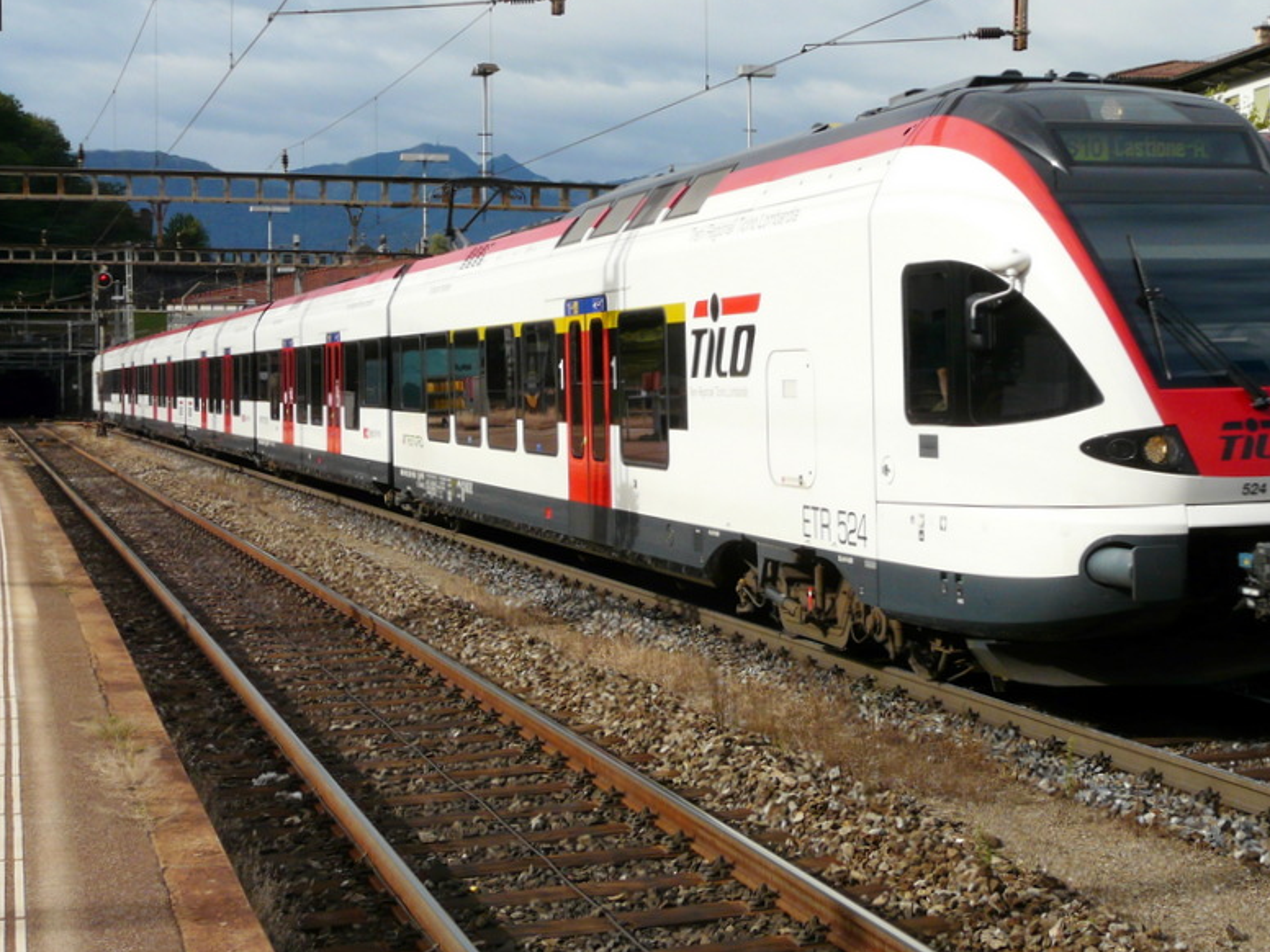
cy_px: 381
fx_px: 2128
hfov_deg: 33.0
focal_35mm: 58
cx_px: 805
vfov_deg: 25.2
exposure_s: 1/500
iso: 100
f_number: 5.6
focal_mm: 7.4
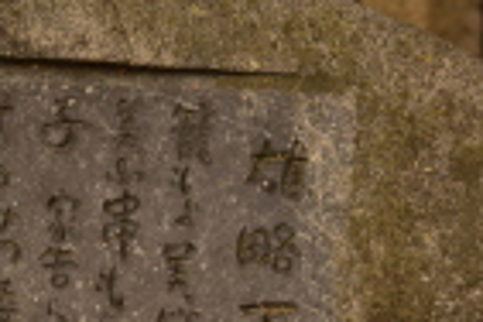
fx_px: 4199
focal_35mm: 313
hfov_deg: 6.6
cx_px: 48
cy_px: 293
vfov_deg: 4.4
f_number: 7.1
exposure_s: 1/125
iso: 400
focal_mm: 110
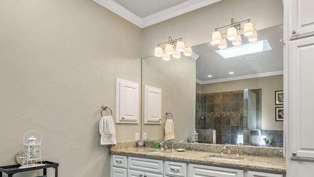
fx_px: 192
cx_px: 205
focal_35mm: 23
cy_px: 126
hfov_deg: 76.6
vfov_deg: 48.2
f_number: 8
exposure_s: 1/30
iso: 800
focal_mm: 16
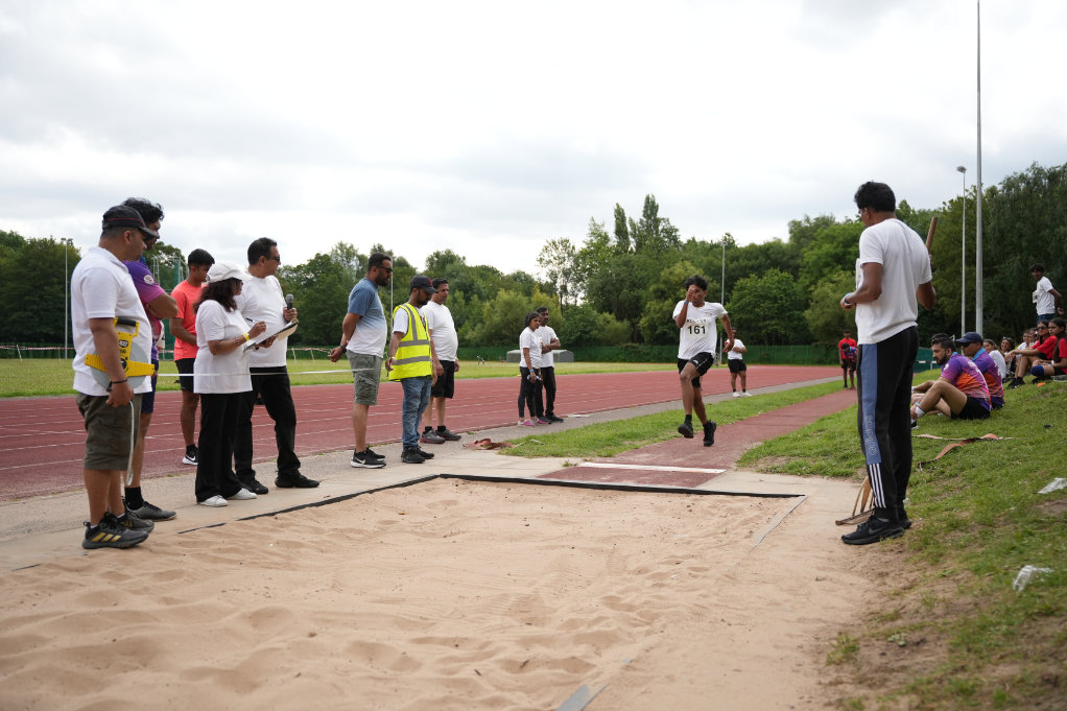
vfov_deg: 40.0
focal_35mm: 33
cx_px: 534
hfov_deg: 57.2
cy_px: 356
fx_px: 978
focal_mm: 33
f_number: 2.8
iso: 250
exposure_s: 1/2000
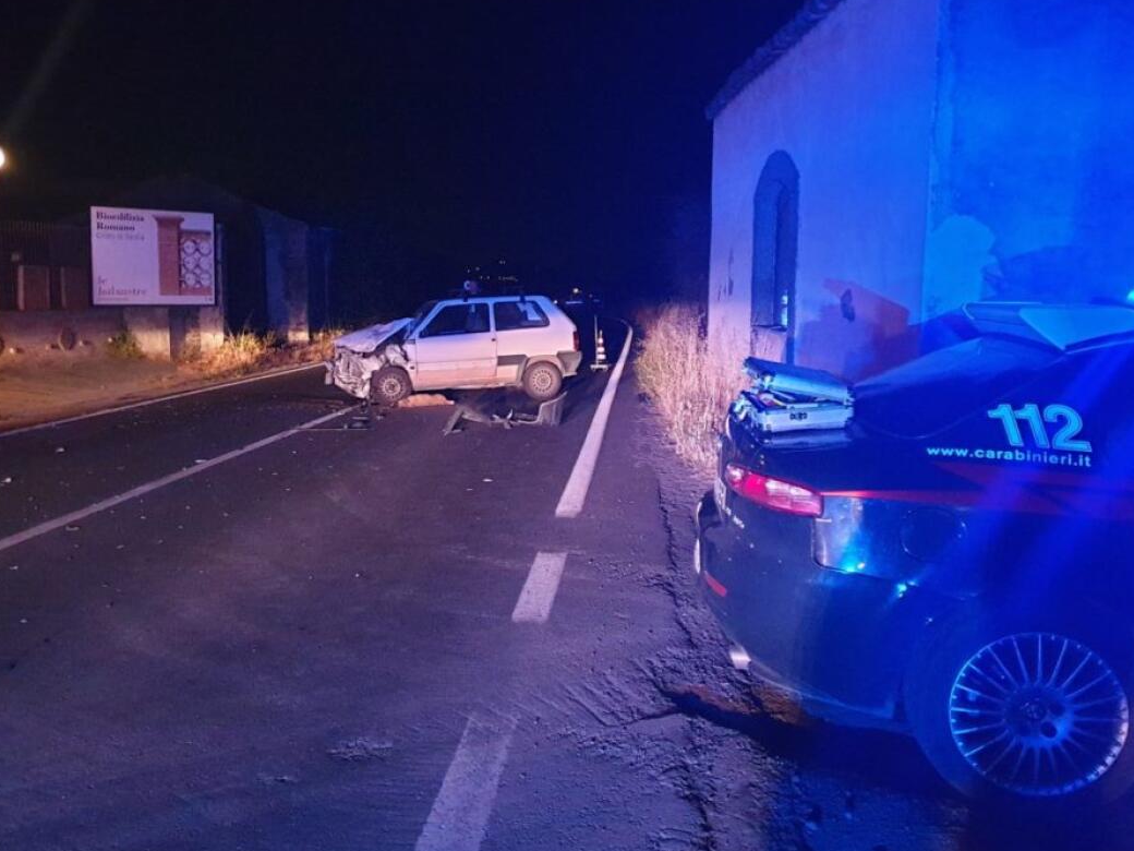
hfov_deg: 59.9
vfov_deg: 46.8
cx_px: 542
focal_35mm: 30
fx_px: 983
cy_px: 407
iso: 1250
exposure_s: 1/33
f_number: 1.5
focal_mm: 4.3
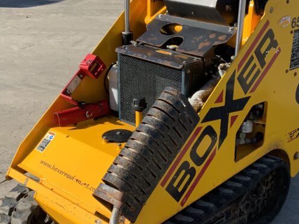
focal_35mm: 60
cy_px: 141
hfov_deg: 32.1
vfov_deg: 24.3
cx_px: 183
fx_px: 518
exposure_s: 1/1451
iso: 16
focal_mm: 3
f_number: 1.8
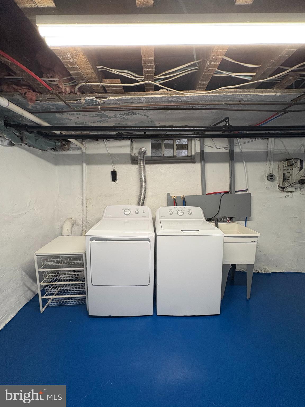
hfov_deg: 85.7
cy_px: 204
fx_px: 164
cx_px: 152
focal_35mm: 14
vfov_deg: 102.1
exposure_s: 1/120
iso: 200
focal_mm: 2.22
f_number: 2.2
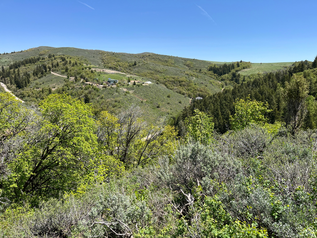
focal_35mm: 26
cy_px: 119
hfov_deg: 67.3
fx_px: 238
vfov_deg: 53.1
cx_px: 158
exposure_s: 1/2463
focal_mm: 5.1
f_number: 1.6
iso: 50
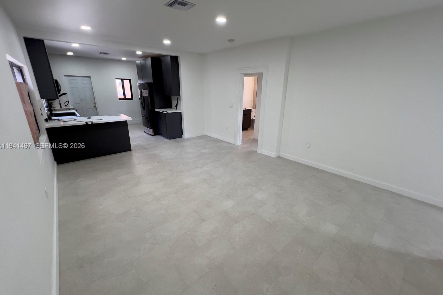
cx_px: 225
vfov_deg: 81.2
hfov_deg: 104.2
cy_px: 146
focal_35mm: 14
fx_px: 172
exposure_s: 1/99
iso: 125
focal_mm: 1.57
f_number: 1.8
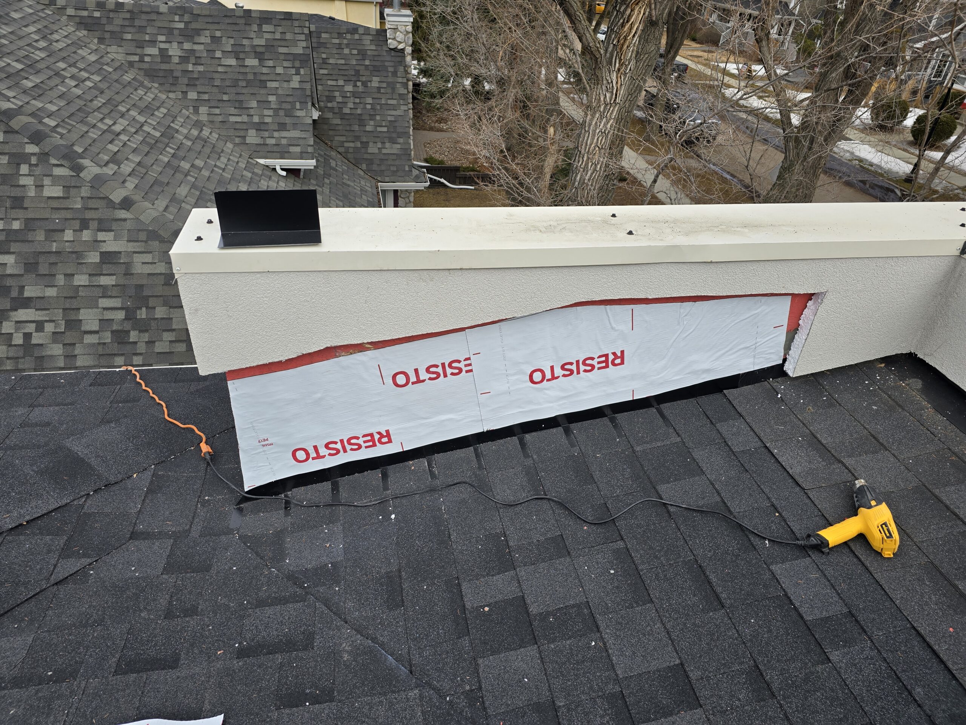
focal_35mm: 23
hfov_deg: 73.9
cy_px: 362
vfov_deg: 58.9
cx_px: 483
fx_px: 642
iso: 12
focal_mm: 6.3
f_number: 1.7
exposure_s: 1/425
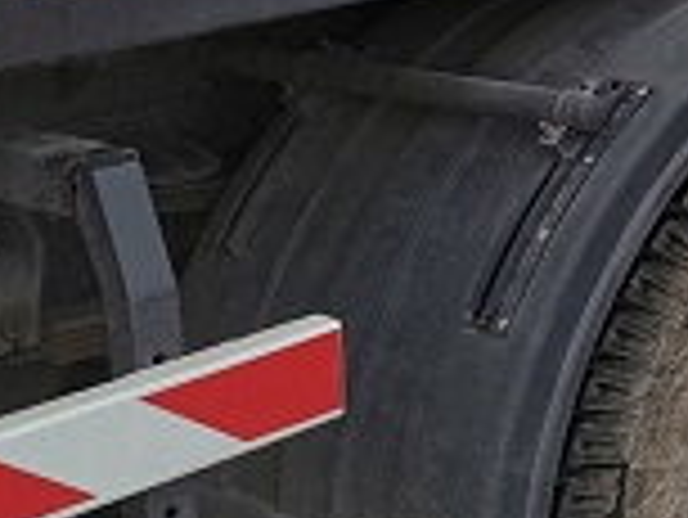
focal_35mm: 106
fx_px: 2108
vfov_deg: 13.3
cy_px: -239
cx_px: 1174
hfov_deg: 16.1
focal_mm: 5.56
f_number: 1.6
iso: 50
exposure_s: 1/2558
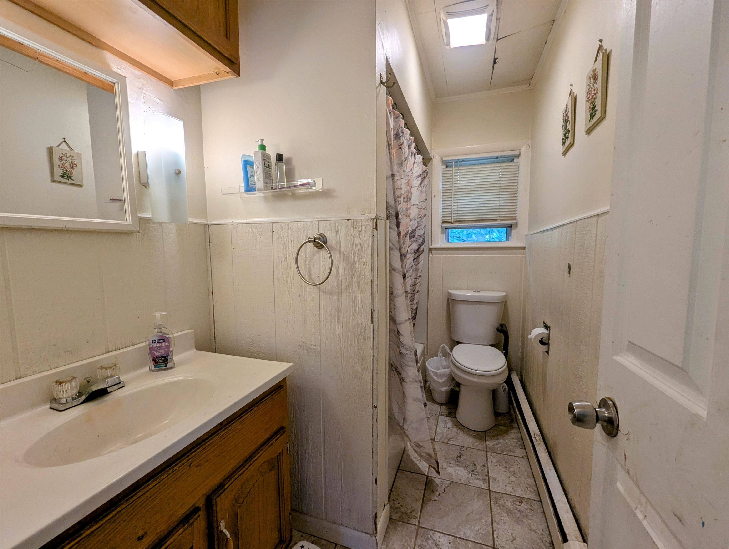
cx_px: 364
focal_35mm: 13
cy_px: 274
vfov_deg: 90.1
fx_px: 274
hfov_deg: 106.1
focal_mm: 1.95
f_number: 2.2
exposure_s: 1/24
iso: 42
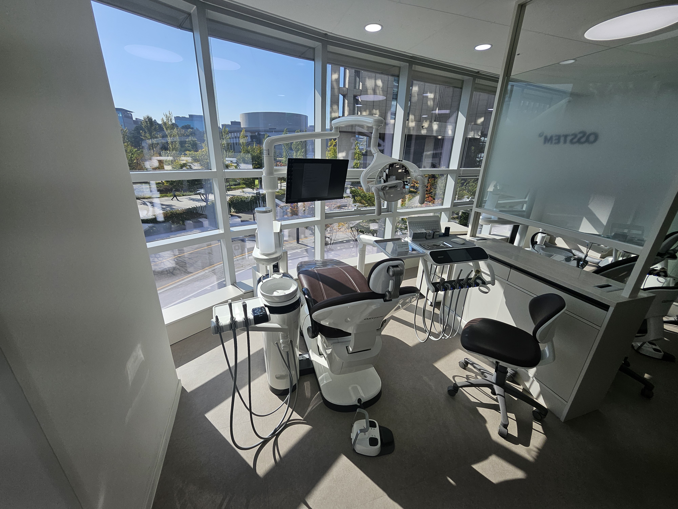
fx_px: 255
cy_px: 254
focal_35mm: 13
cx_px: 339
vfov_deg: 89.9
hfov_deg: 106.2
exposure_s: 1/878
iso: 32
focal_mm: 1.74
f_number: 2.2
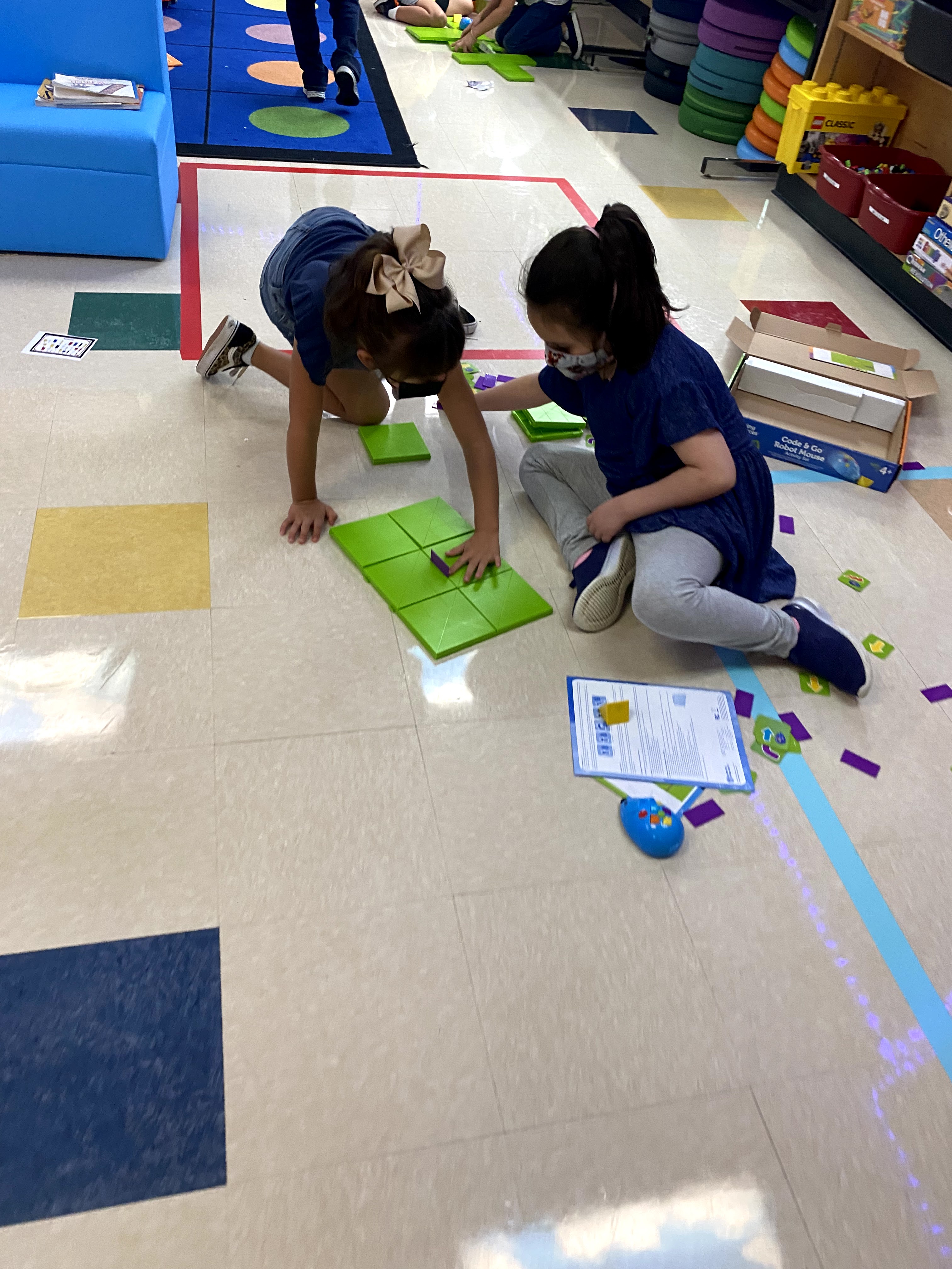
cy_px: 634
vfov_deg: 67.3
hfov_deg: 53.1
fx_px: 953
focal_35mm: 26
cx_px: 476
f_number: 1.8
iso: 160
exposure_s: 1/60
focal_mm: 4.25
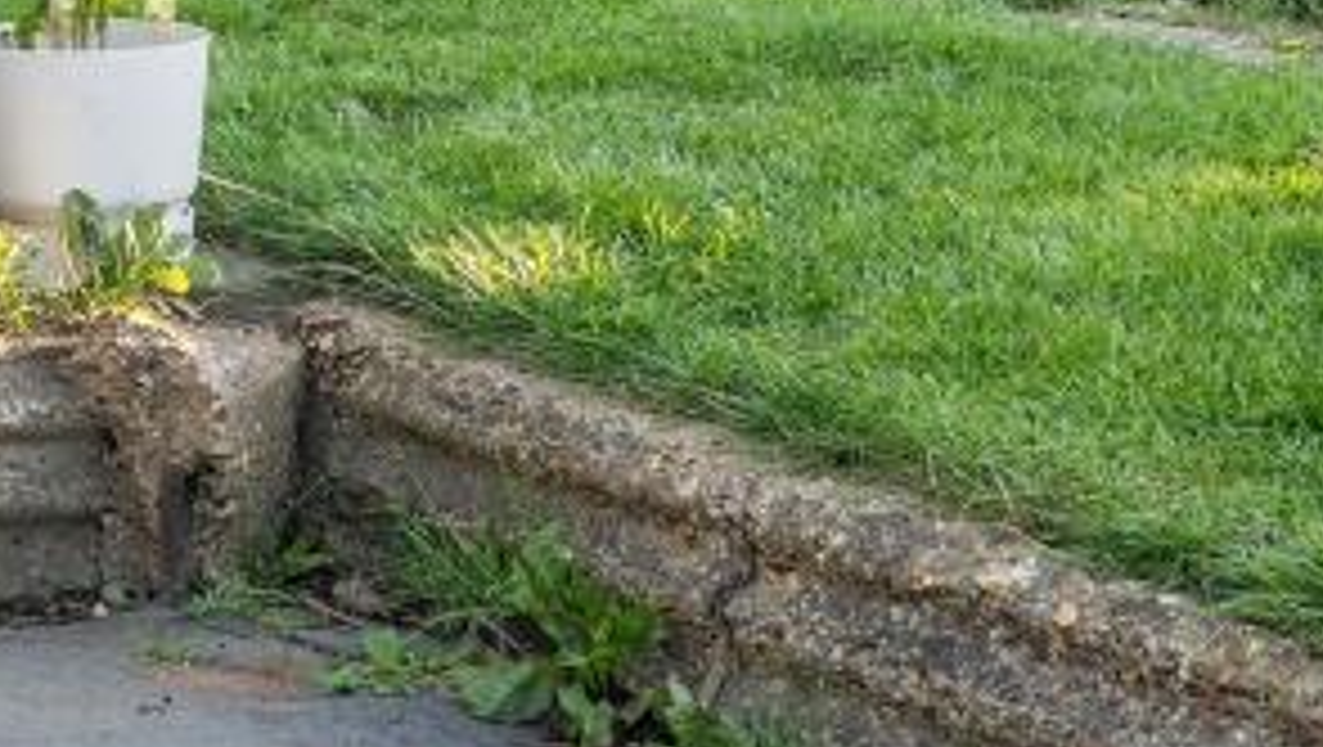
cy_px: -655
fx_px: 3968
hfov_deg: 16.9
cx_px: -747
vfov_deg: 10.1
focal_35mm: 113
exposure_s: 1/60
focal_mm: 31
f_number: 8
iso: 320
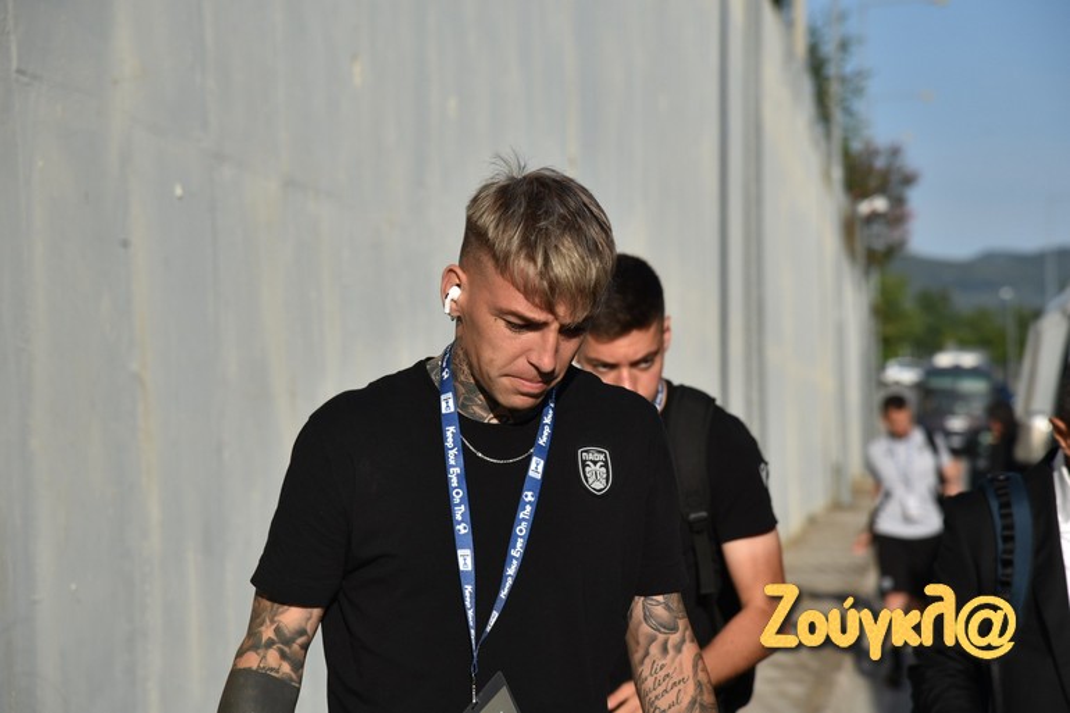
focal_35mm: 120
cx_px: 535
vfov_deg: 11.4
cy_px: 356
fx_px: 3566
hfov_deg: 17.1
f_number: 6.3
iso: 140
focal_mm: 120
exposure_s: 1/640
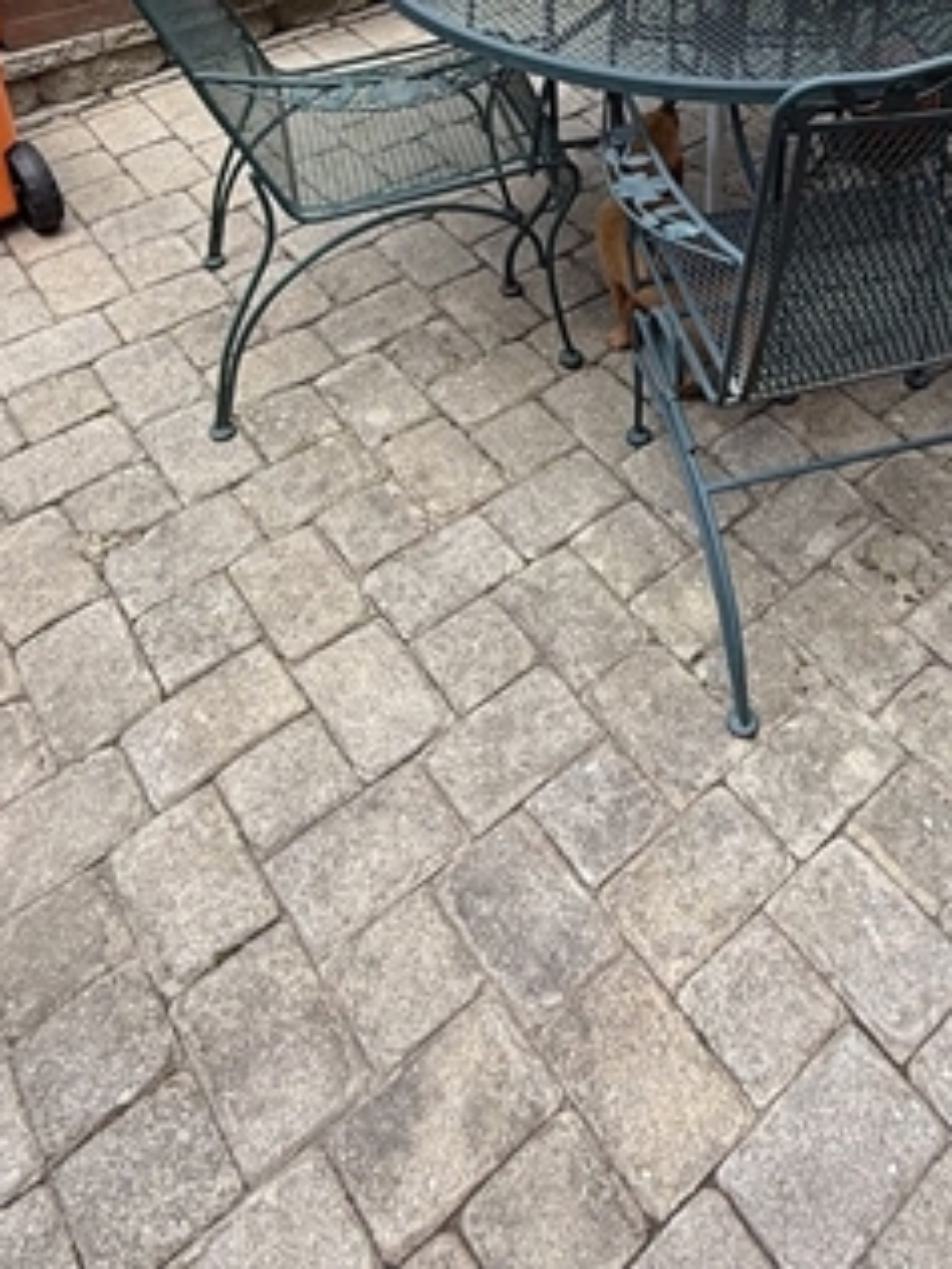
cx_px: 667
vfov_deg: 48.7
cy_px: 145
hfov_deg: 41.0
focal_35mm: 34
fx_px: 1247
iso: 50
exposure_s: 1/117
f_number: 2.2
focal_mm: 2.22
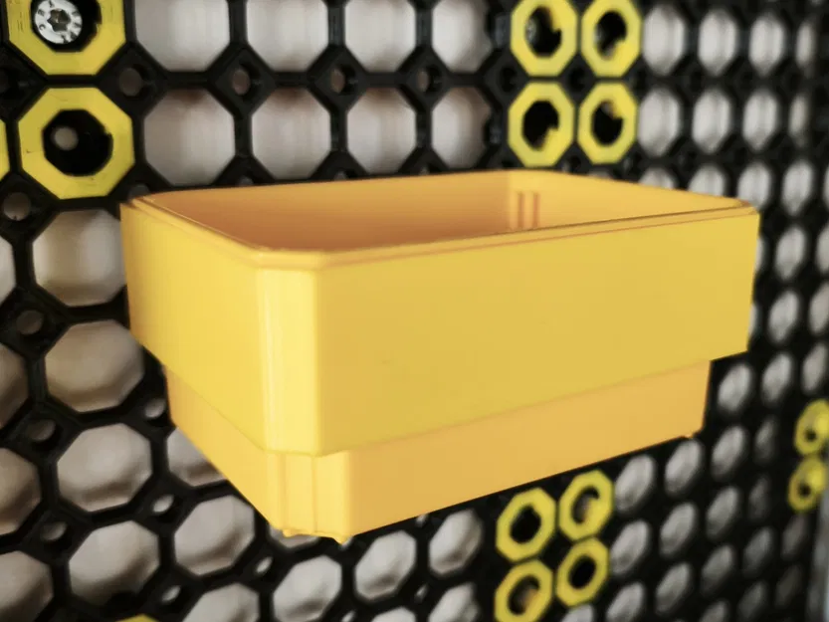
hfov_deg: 73.9
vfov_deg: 58.9
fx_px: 551
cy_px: 311
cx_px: 414
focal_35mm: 23
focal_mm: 6.45
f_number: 1.62
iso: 640
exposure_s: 1/50
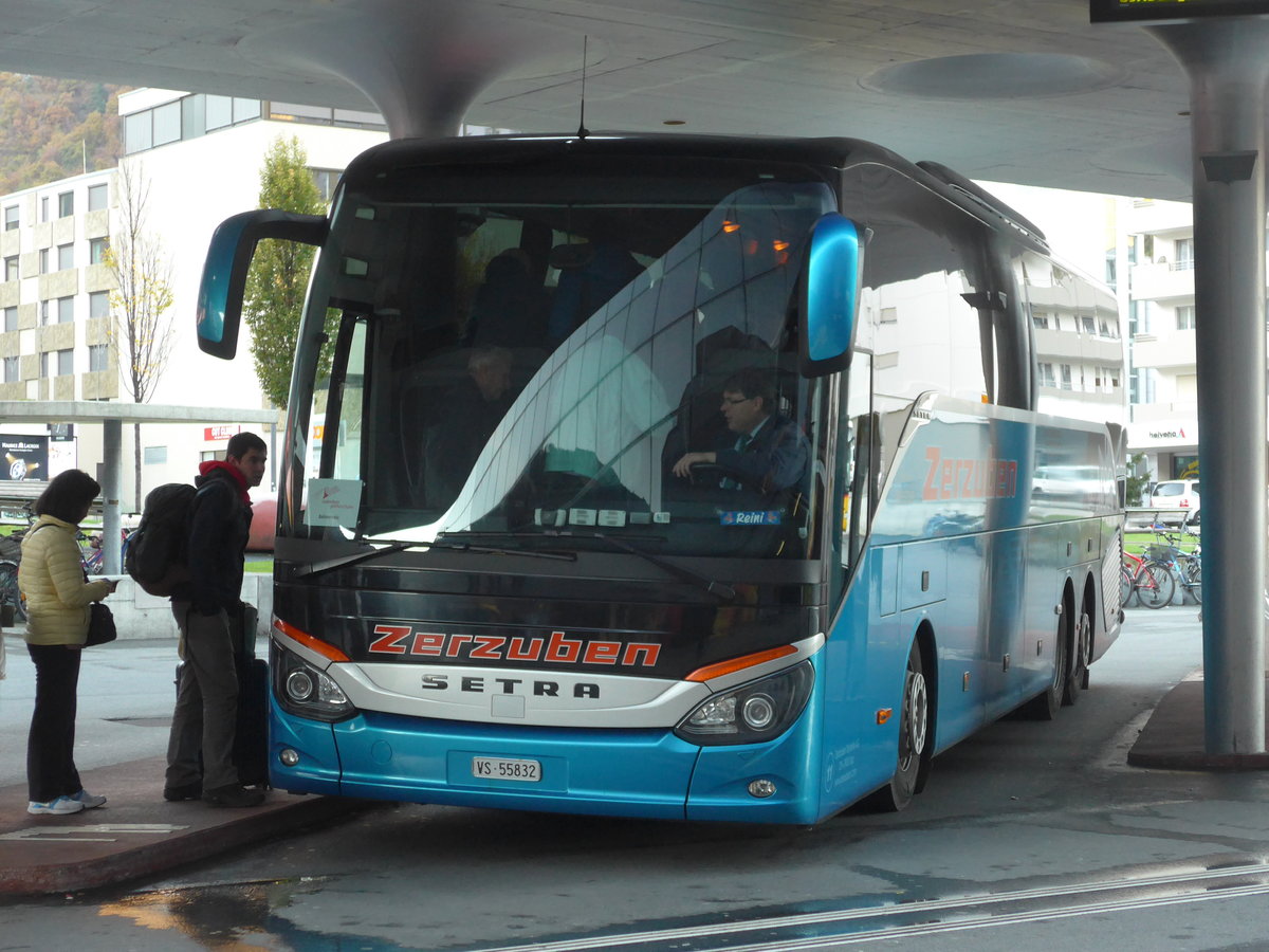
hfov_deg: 26.3
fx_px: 2713
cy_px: 476
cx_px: 634
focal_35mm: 74
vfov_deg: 19.9
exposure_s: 1/50
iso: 400
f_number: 4.2
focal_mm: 15
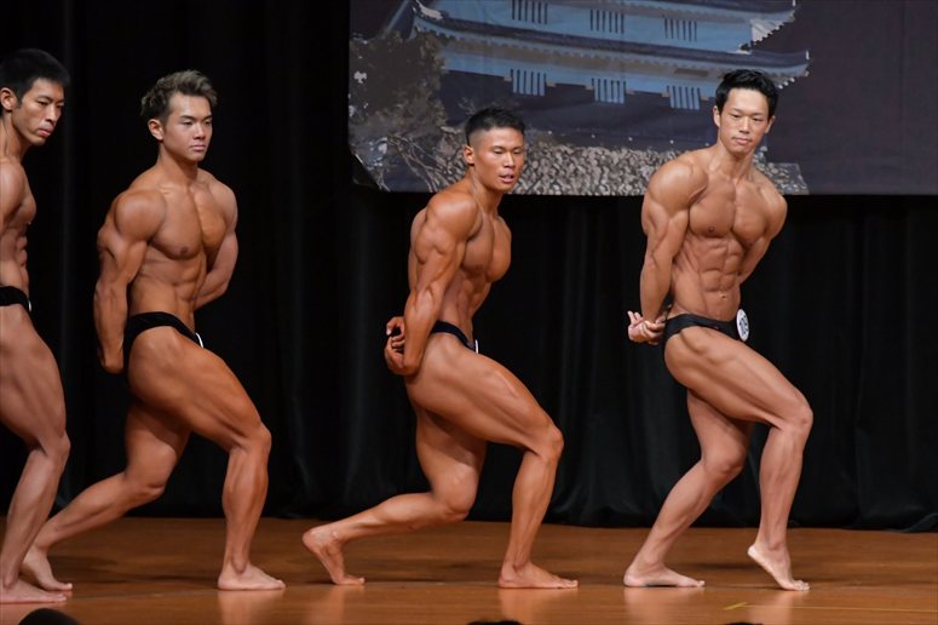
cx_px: 469
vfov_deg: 4.6
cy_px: 312
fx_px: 7813
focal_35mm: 300
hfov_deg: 6.9
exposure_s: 1/400
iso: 5000
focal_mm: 200
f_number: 5.6
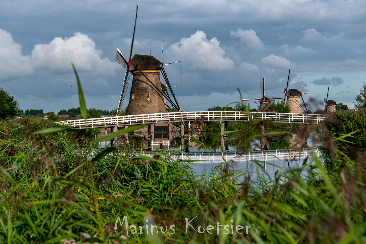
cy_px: 122
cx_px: 183
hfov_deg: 20.9
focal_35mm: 98
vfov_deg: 14.0
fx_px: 991
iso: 125
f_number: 5
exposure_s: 1/1600
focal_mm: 65
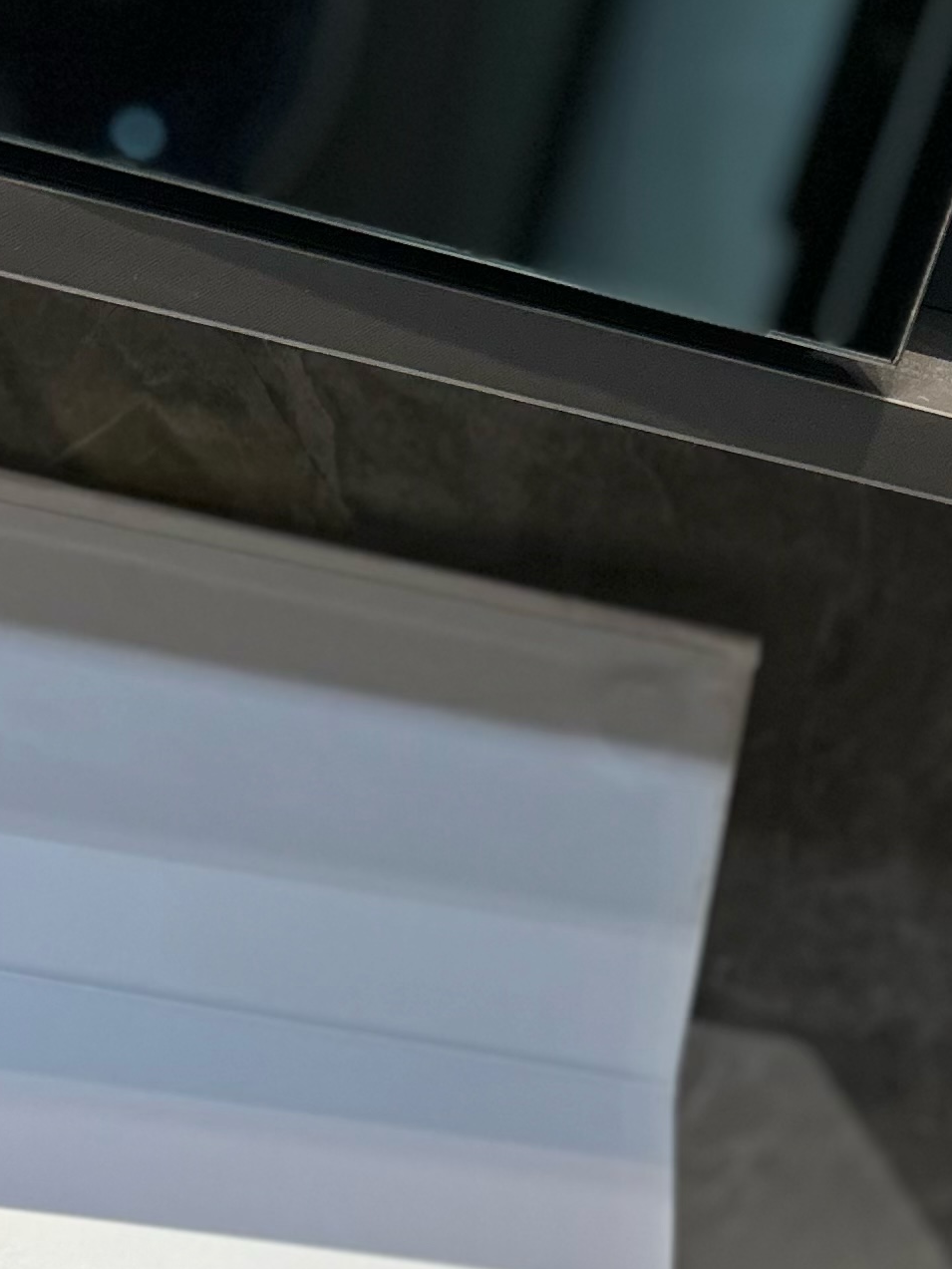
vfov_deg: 23.6
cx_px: 411
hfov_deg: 19.4
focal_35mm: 76
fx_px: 2786
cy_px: 1496
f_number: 1.78
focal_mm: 6.86
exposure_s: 1/121
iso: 125
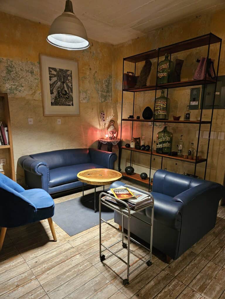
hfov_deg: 58.9
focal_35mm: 23
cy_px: 150
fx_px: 199
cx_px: 112
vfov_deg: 73.9
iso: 640
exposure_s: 1/24
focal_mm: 5.4
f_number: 1.8
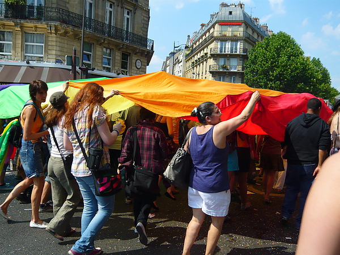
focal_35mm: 32
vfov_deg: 44.2
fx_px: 314
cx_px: 170
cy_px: 128
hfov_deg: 56.8
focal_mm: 5.2
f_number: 9
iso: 100
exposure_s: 1/160
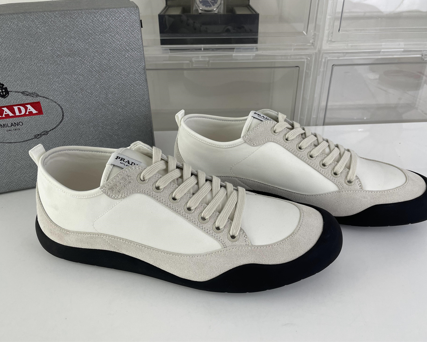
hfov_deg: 62.2
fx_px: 354
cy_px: 165
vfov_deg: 51.5
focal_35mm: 28
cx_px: 217
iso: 32
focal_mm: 4.2
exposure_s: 1/248
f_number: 1.6
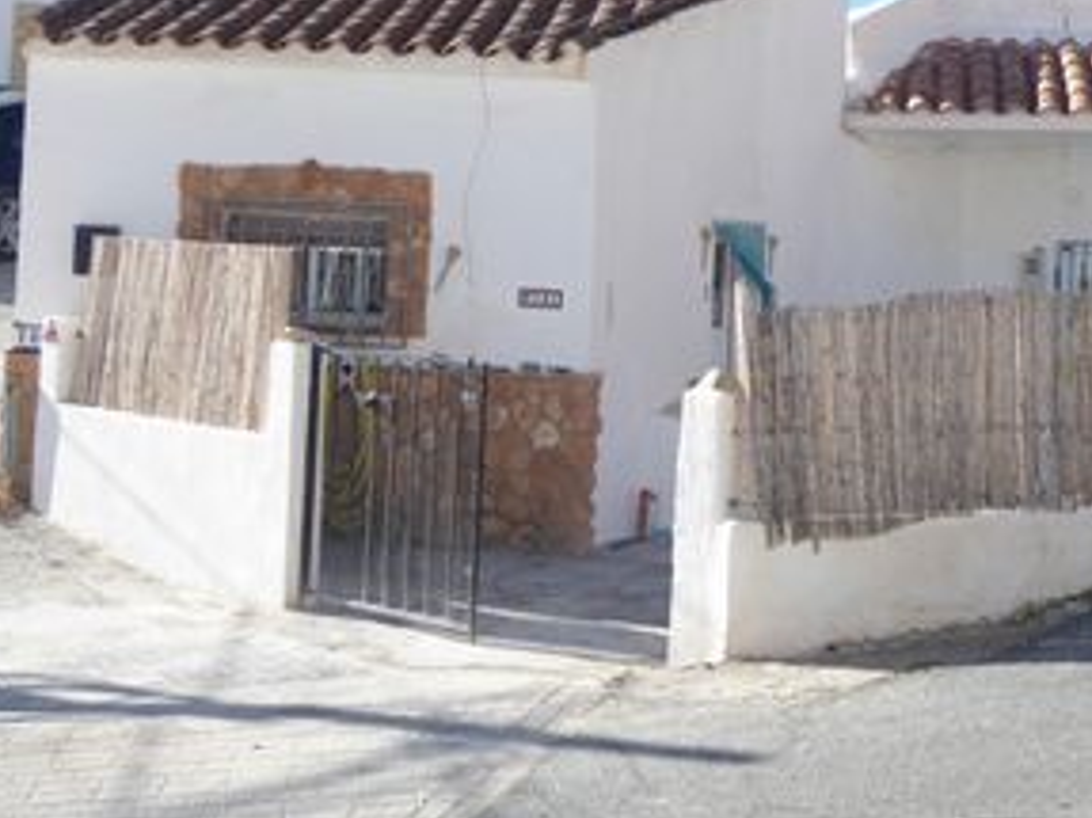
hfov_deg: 32.3
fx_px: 1860
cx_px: 774
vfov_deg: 24.3
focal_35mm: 59
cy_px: 129
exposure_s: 1/640
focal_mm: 4.3
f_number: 3.3
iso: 80
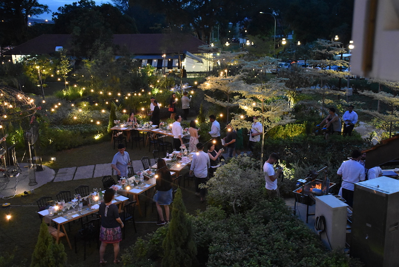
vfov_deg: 34.2
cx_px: 200
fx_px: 432
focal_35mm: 39
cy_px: 134
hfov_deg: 49.5
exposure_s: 1/60
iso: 4000
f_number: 3.8
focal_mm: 26
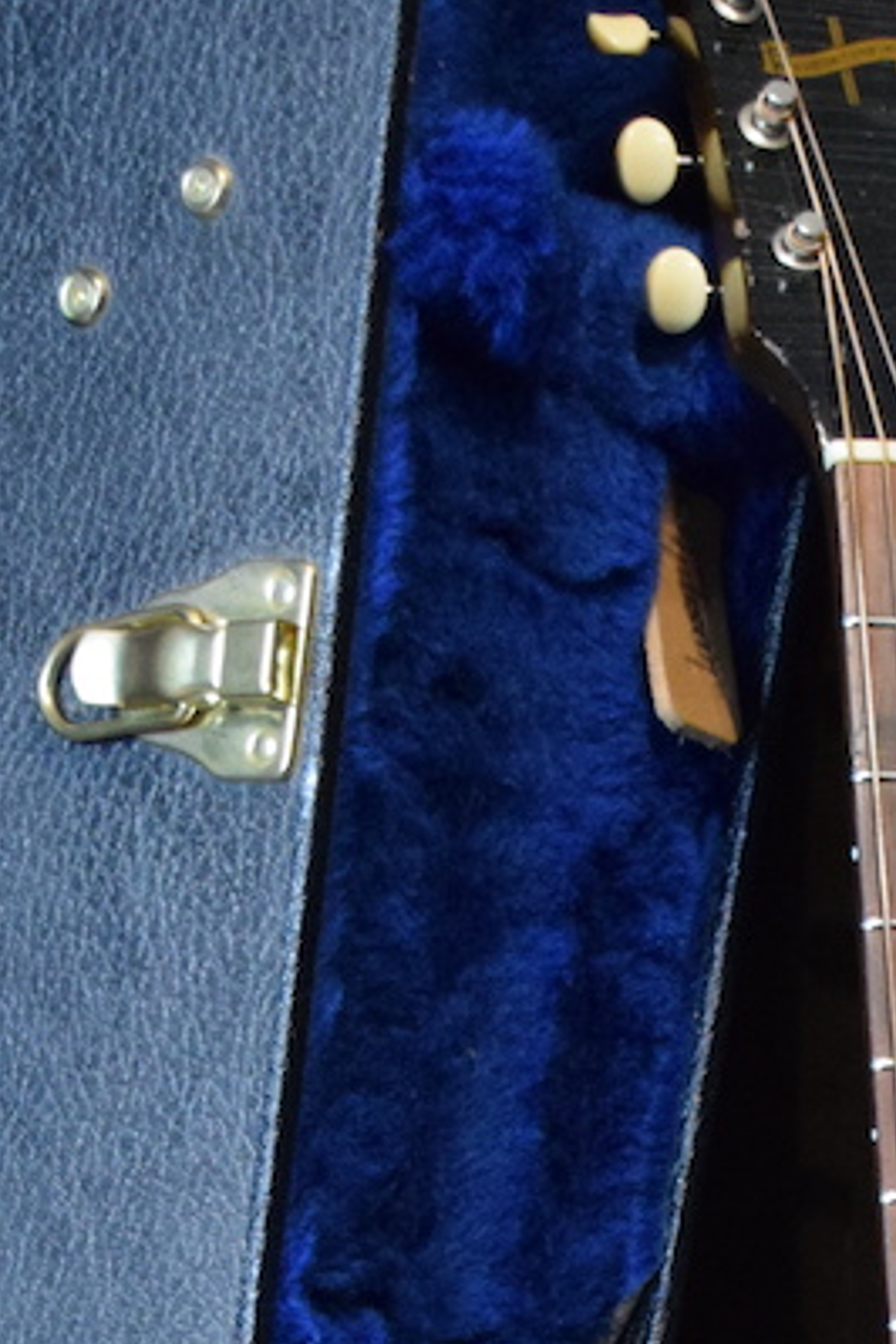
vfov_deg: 11.1
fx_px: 6528
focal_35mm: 175
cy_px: 2314
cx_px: 1037
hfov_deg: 7.8
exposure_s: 1/30
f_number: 4.2
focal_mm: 31
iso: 2500
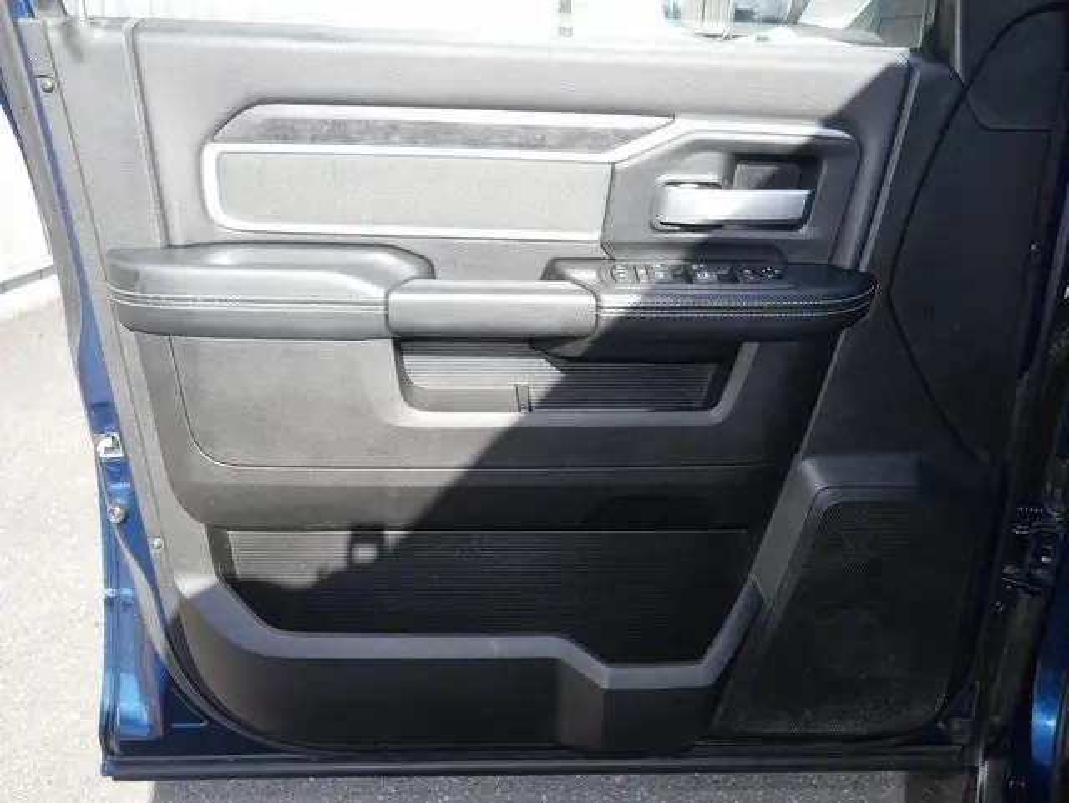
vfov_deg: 44.2
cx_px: 534
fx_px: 989
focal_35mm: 32
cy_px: 402
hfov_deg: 56.8
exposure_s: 1/125
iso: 200
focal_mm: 16
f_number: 5
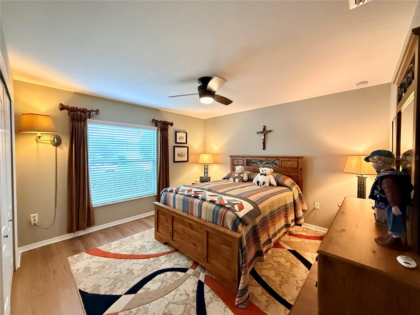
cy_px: 158
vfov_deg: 85.7
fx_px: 170
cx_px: 210
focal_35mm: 14
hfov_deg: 102.1
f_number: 2.2
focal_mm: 2.22
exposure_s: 1/60
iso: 800
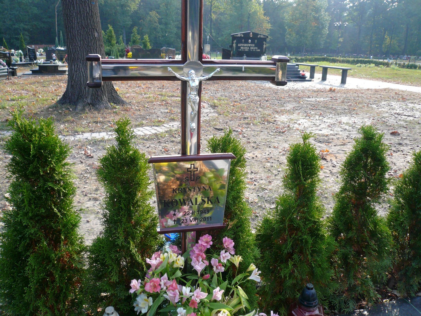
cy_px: 158
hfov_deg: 61.7
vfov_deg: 48.2
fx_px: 353
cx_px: 210
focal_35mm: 29
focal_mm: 4.7
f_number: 2.8
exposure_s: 1/160
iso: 100
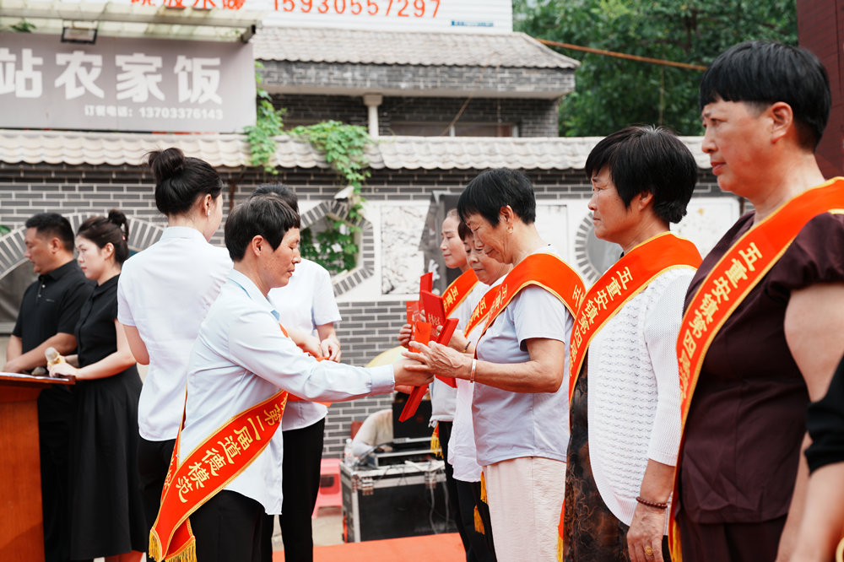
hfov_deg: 32.4
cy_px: 281
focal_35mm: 62
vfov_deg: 21.9
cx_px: 422
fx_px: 1453
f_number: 5
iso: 100
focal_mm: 62
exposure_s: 1/250
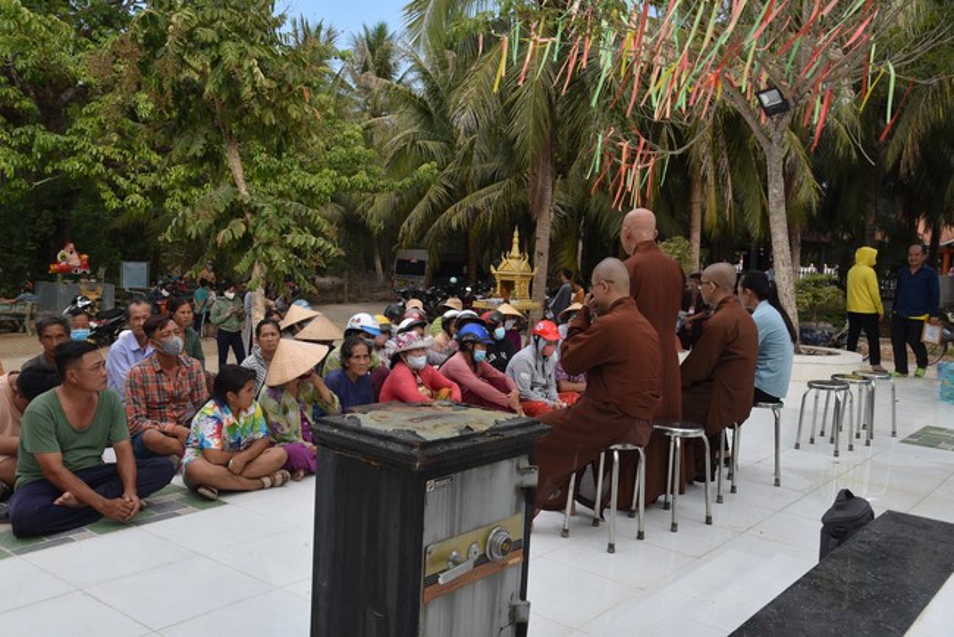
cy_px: 318
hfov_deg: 58.7
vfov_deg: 41.2
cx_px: 477
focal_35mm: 32
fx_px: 848
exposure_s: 1/250
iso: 320
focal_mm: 32
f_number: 8
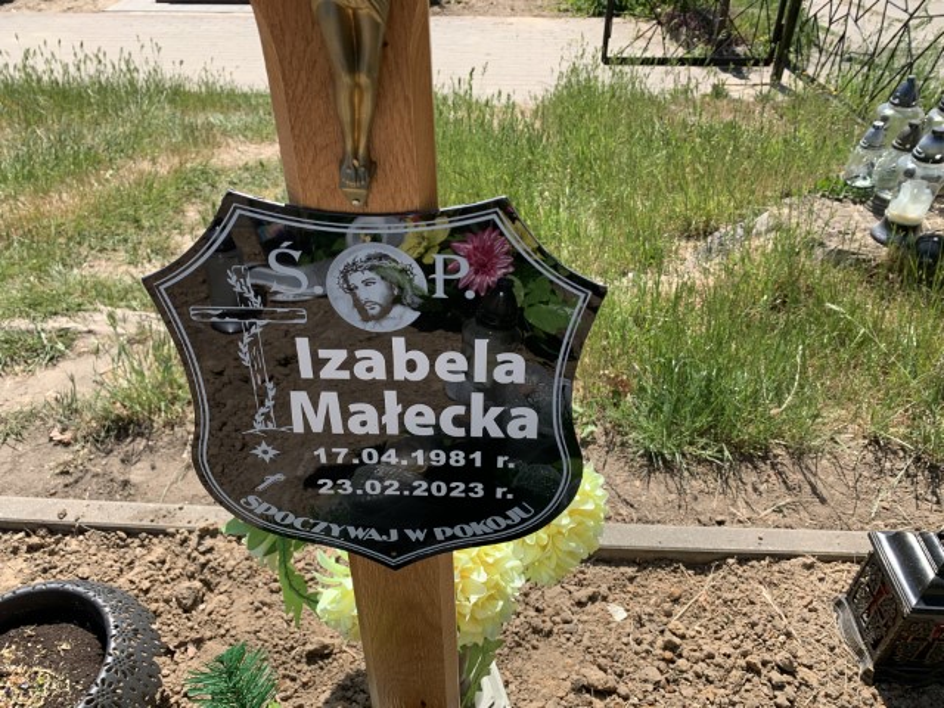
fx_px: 709
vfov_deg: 53.1
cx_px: 472
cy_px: 354
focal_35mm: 26
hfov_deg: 67.3
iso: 25
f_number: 1.8
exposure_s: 1/1368
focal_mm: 4.25
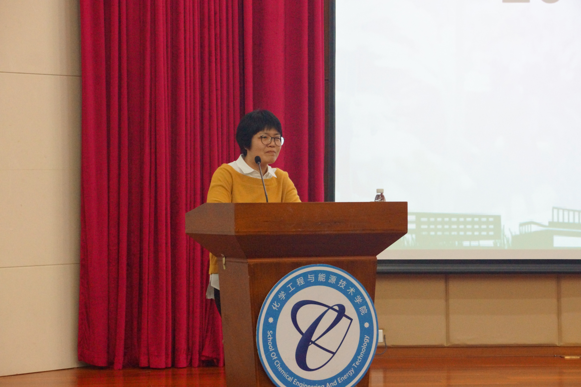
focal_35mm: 150
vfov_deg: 9.1
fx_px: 2421
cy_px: 194
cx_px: 290
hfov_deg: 13.7
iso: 2500
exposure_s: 1/60
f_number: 5.6
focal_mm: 100
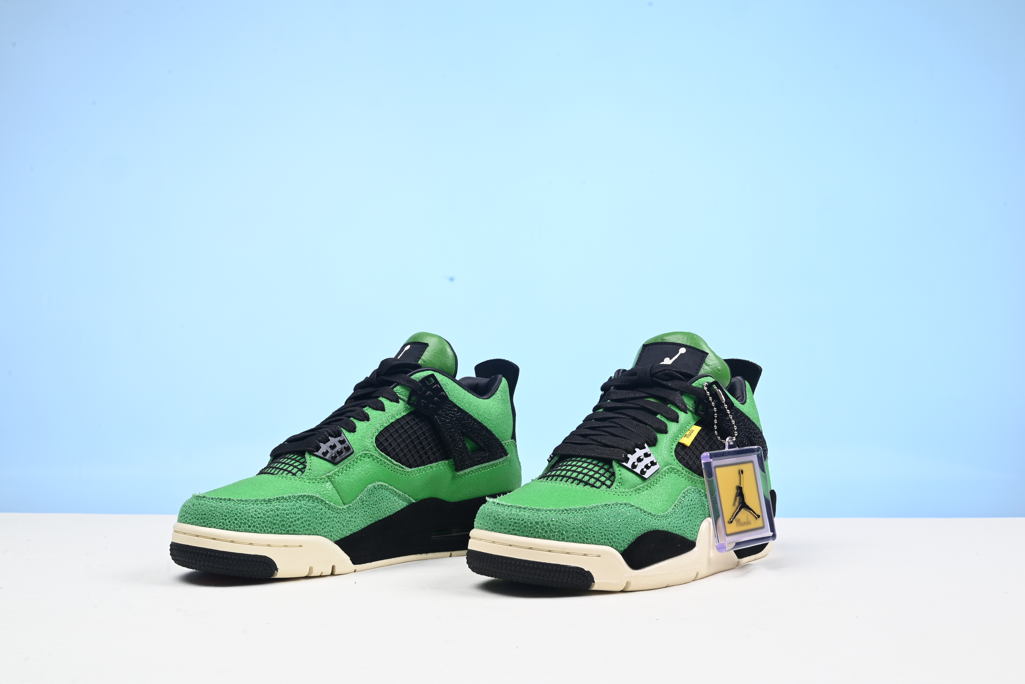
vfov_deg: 33.4
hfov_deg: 48.4
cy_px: 342
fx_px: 1139
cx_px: 512
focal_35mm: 40
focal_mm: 40
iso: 100
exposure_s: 1/2
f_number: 16
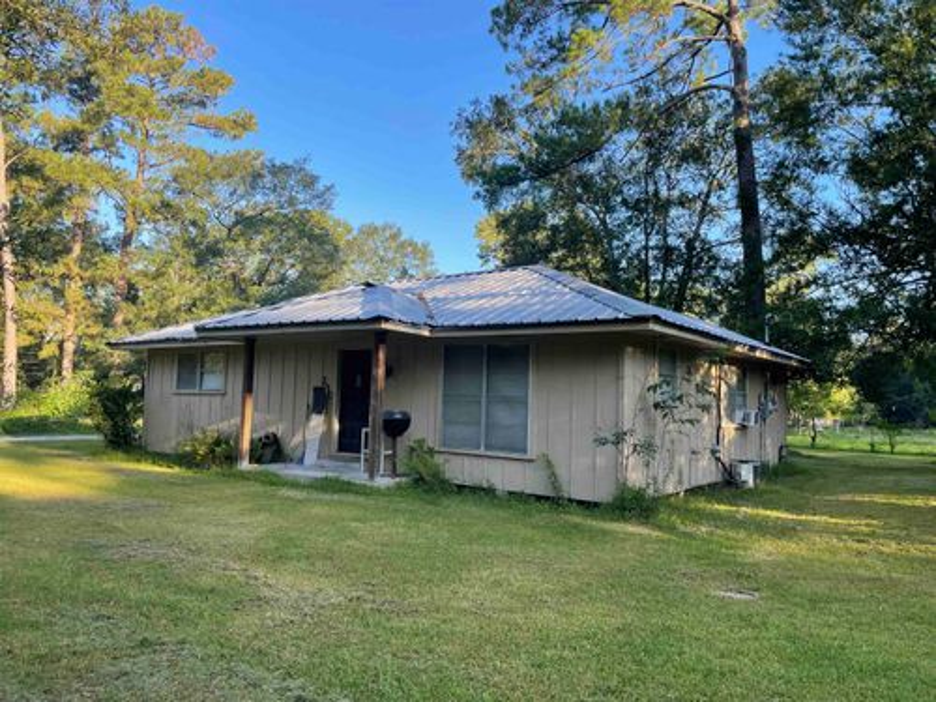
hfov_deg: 67.3
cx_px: 468
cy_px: 351
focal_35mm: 26
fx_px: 703
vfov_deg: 53.1
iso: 32
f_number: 1.6
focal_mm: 4.2
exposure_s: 1/567
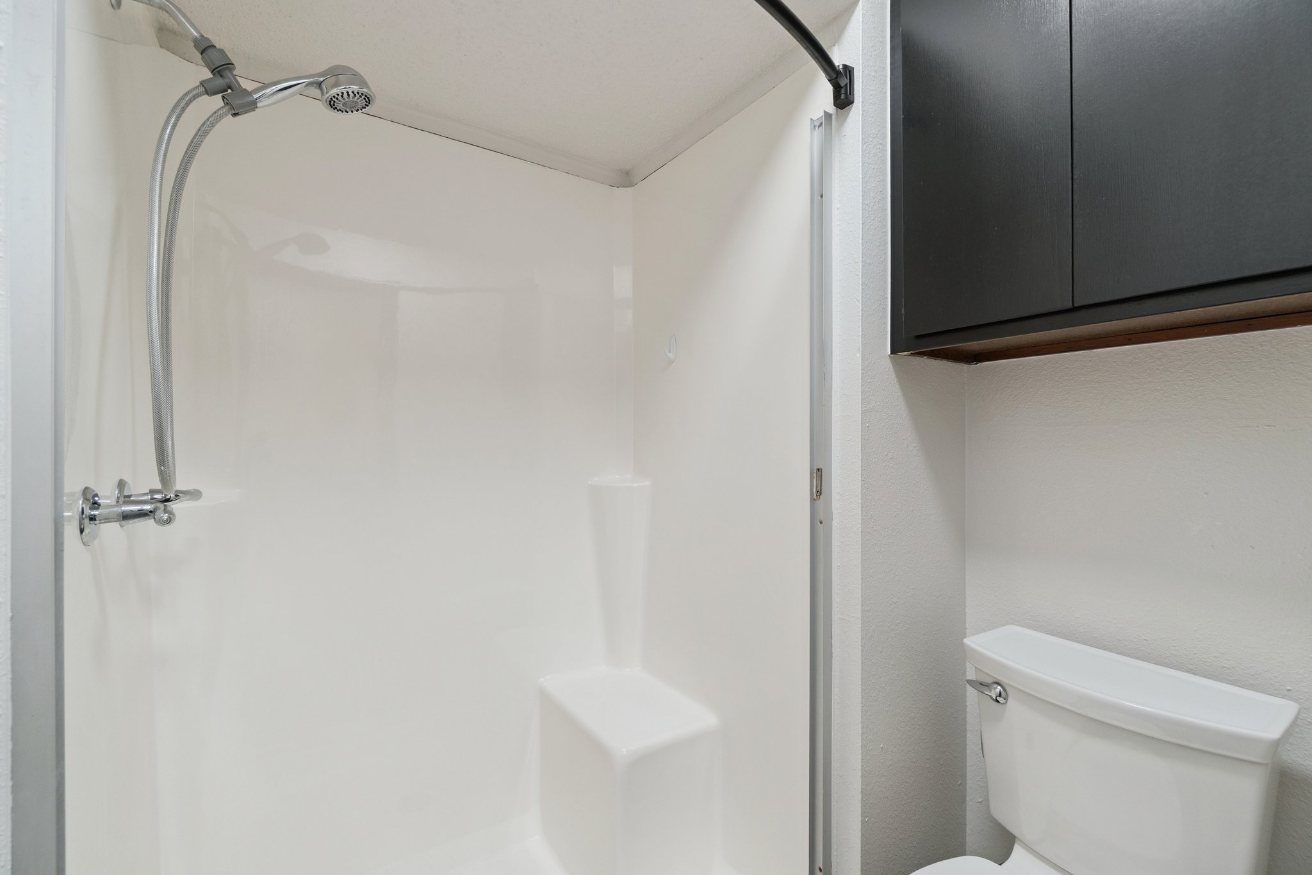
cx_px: 656
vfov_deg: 77.3
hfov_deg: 100.4
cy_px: 438
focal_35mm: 15
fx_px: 547
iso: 200
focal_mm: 10
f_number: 6.3
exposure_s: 1/40
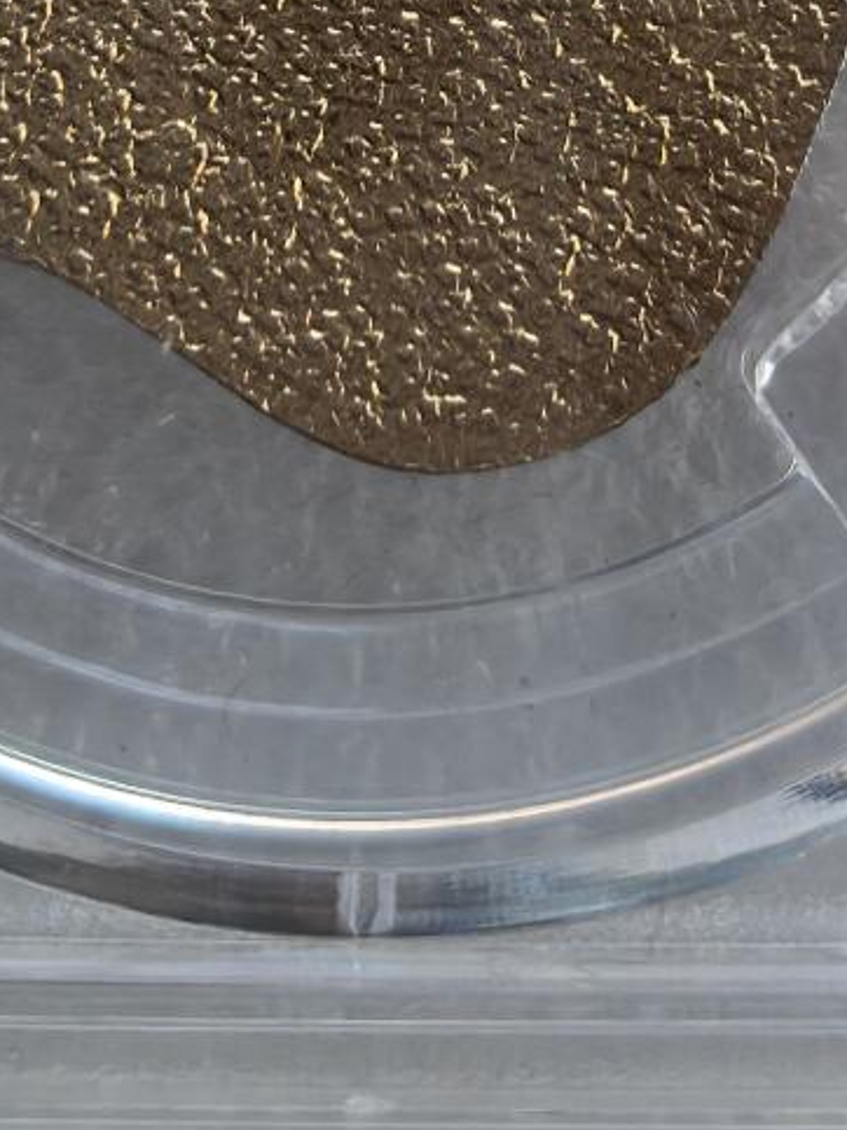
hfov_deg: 12.0
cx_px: 447
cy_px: -538
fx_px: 4015
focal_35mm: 123
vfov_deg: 14.9
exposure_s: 1/100
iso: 100
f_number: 2
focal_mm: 6.98
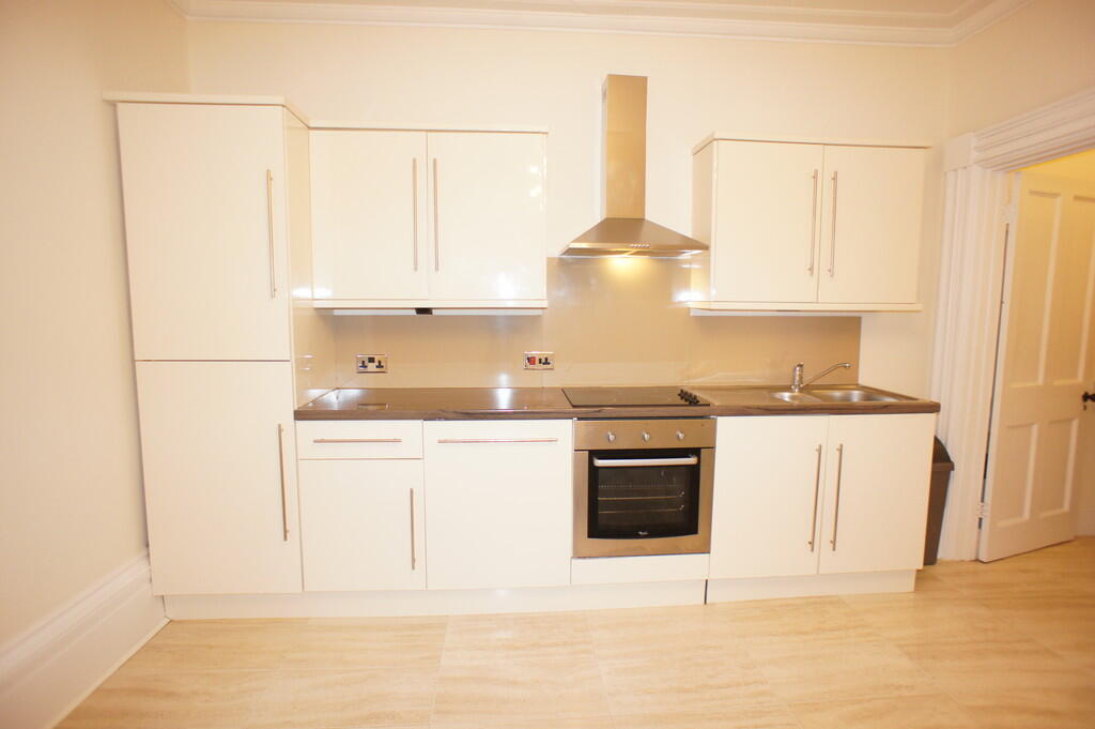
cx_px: 548
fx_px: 729
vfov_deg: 53.1
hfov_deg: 73.8
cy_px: 364
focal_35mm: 24
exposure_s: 1/60
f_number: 2.8
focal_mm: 16
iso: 400
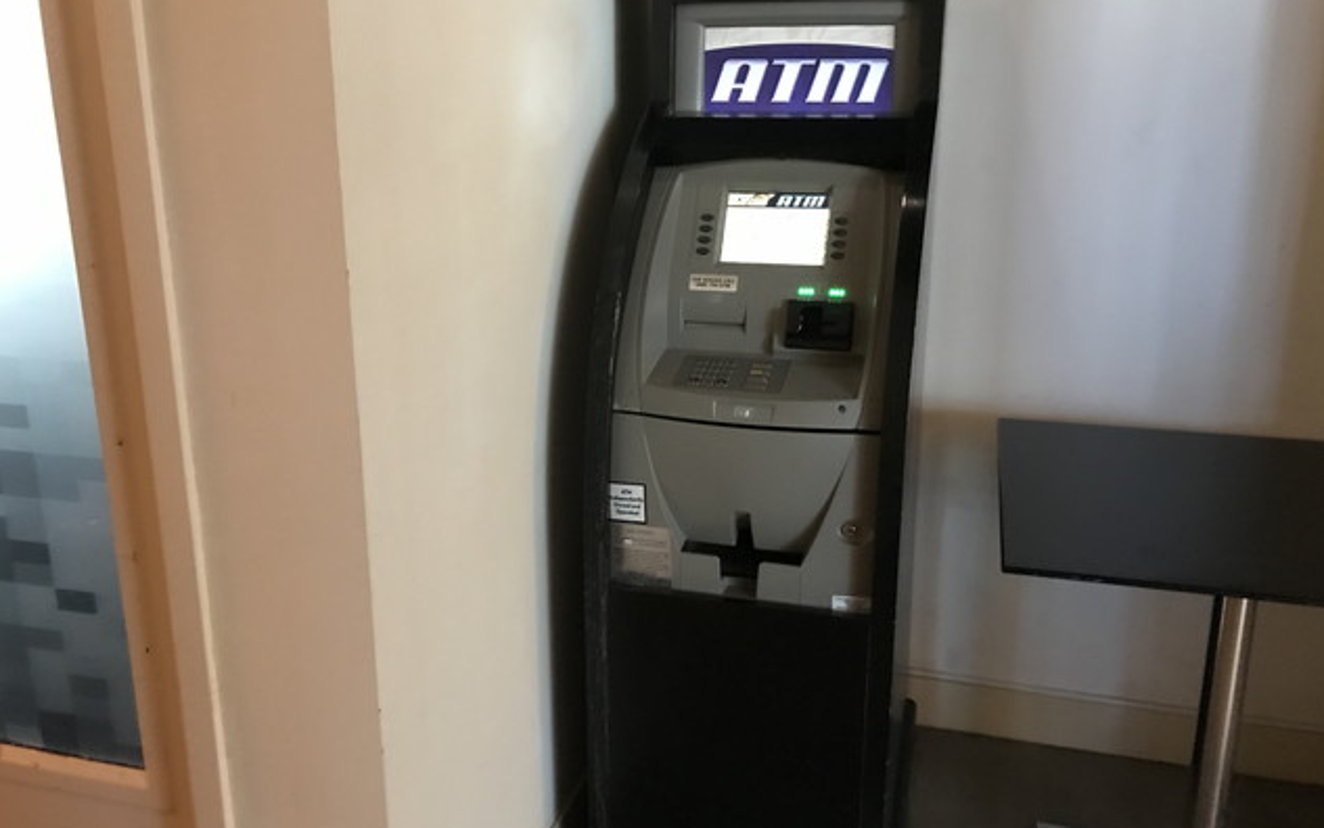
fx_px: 1083
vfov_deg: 41.9
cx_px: 663
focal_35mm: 30
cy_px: 408
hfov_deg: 62.9
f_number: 1.8
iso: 100
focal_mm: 3.99
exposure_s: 1/5
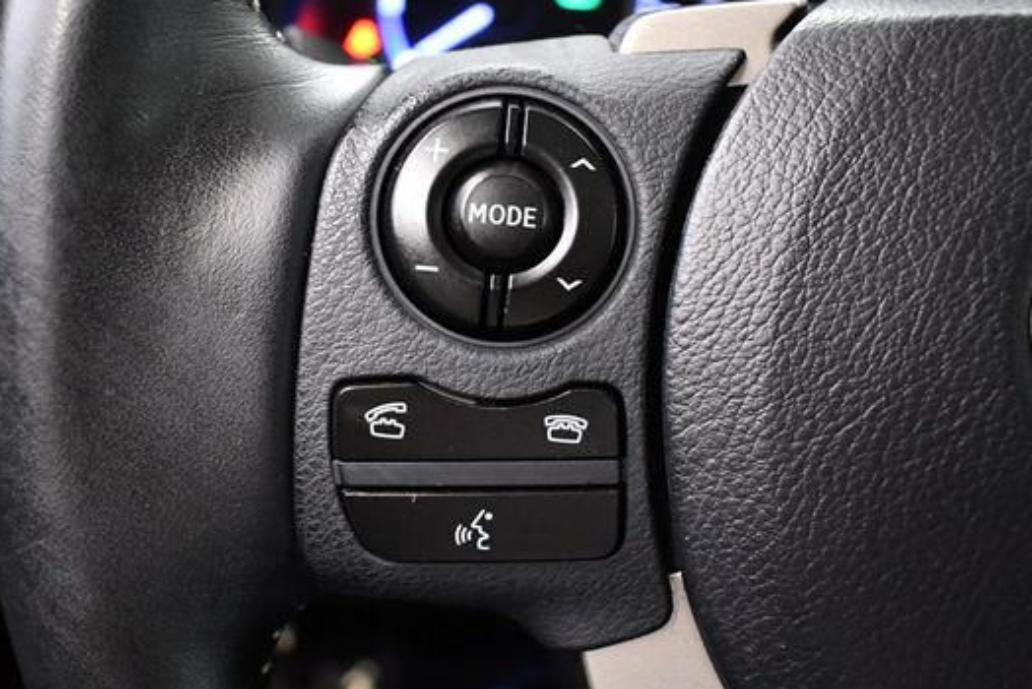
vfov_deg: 30.5
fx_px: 1262
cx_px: 496
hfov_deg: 44.5
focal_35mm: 44
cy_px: 325
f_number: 3.5
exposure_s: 1/60
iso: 3200
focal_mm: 18
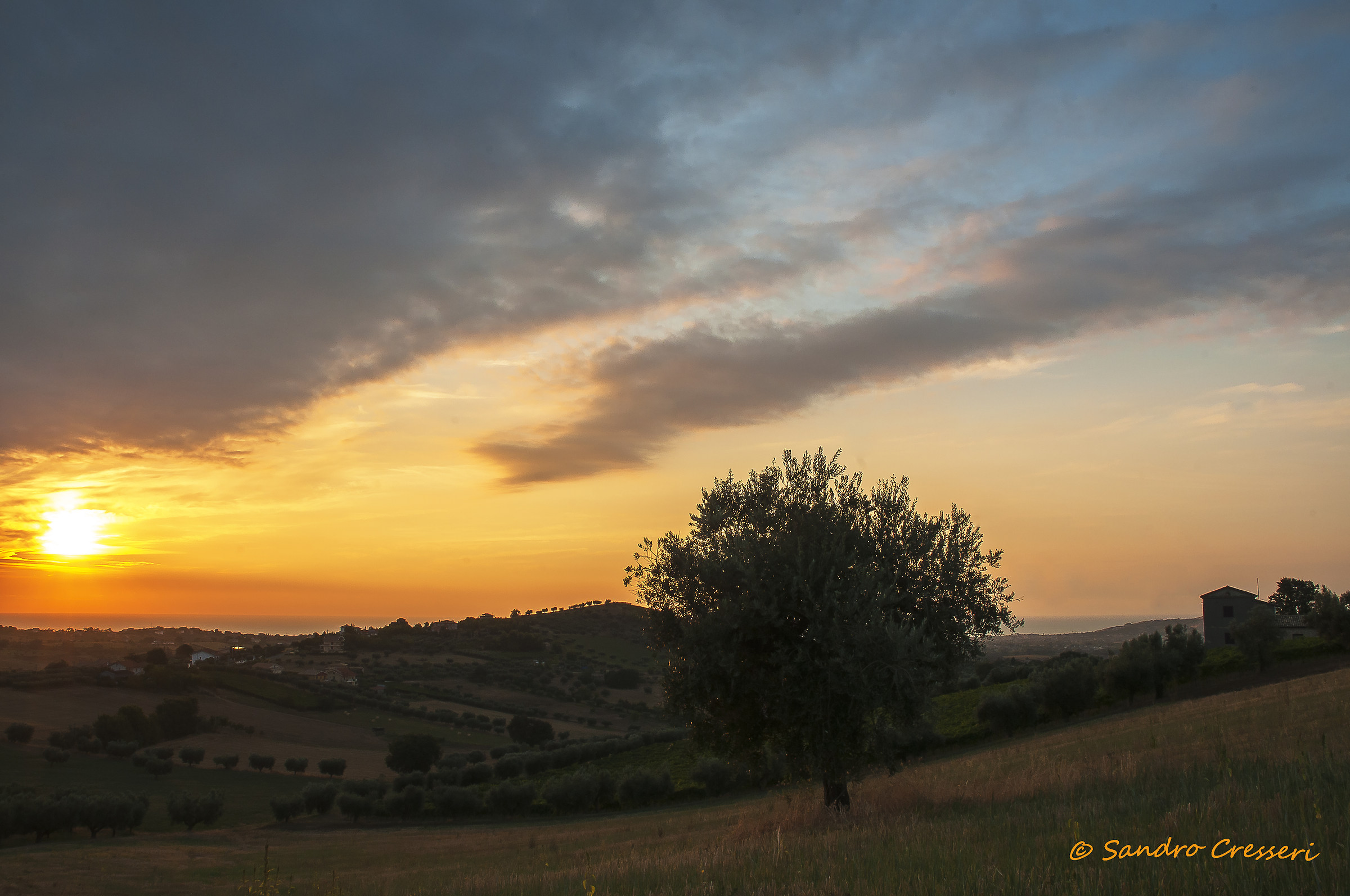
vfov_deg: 47.8
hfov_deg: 67.4
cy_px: 448
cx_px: 675
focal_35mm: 27
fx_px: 1011
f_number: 18
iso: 200
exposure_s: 1/25
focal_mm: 18
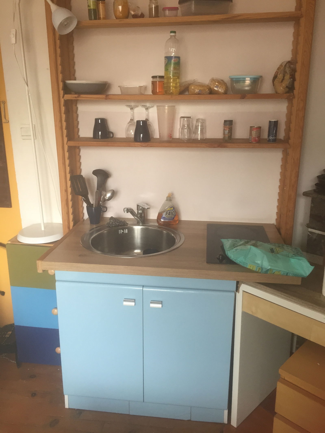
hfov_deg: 48.2
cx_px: 162
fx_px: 363
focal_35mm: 29
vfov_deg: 61.7
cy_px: 216
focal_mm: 4.15
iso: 80
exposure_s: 1/33
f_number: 2.2
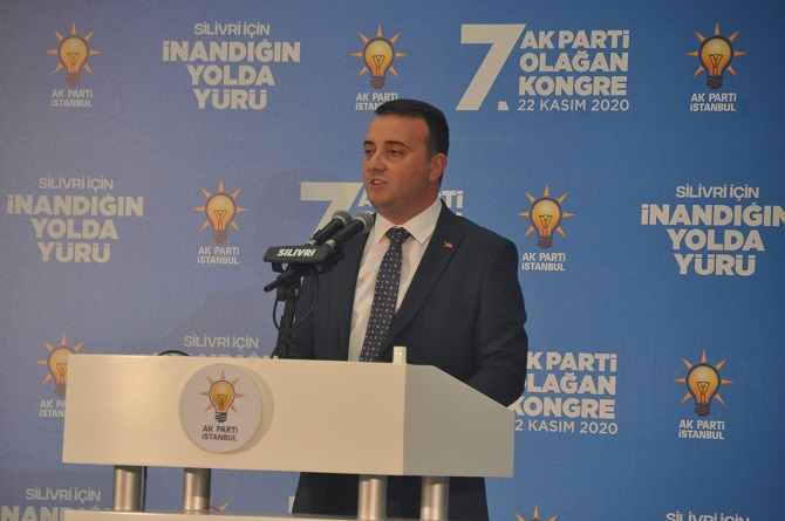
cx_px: 392
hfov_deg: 8.1
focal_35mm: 255
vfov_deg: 5.4
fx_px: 5554
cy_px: 260
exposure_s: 1/40
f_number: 5.6
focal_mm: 170
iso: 400
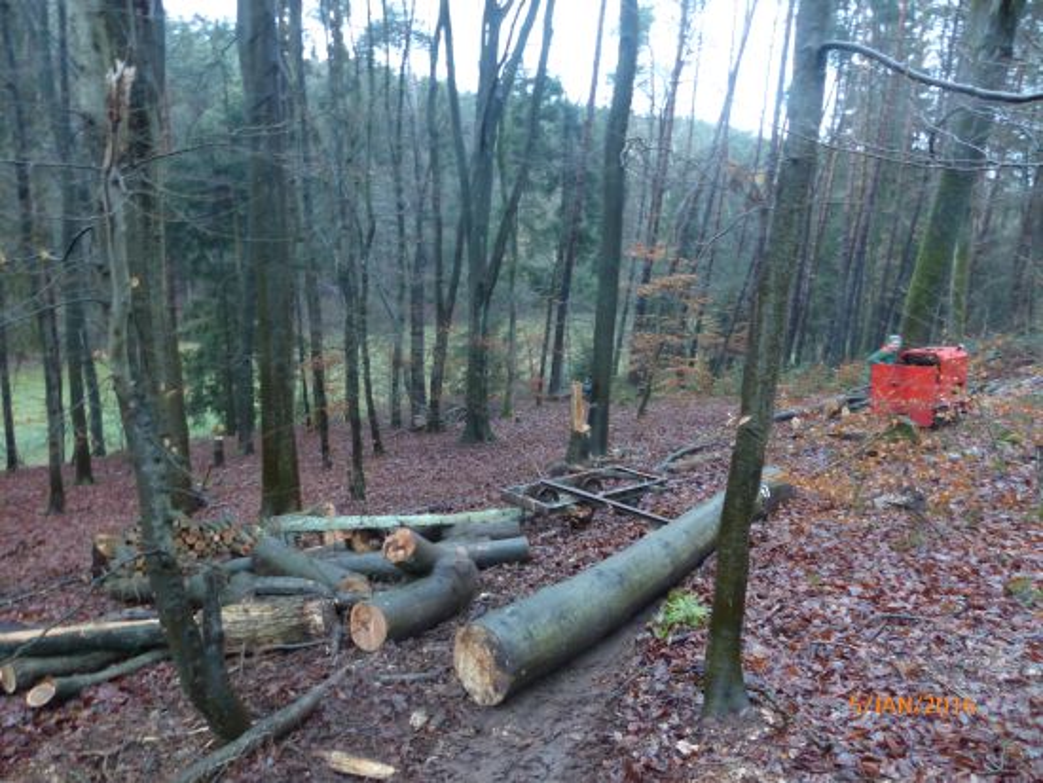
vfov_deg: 54.9
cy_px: 392
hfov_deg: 69.4
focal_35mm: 25
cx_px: 522
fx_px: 754
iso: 400
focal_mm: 4.5
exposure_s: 1/8
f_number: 2.8
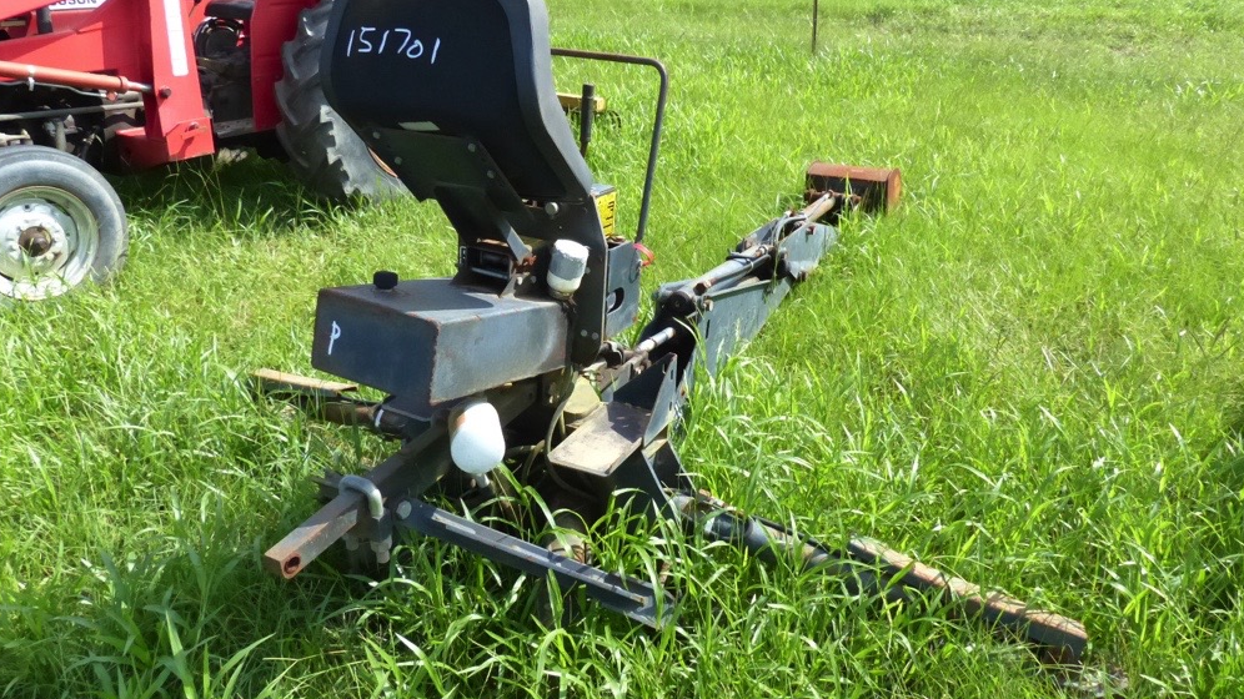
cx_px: 621
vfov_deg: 41.4
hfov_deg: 67.9
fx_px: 924
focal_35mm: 28
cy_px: 317
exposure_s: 1/1600
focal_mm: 4.5
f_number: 4
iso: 500
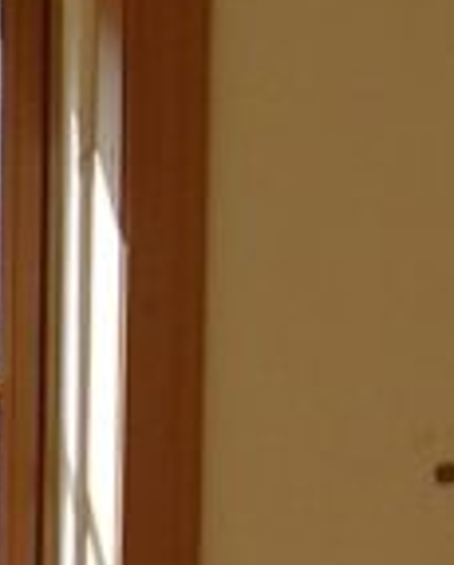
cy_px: 514
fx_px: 4554
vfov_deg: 7.1
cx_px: -754
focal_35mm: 272
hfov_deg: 5.5
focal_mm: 7.8
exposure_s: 1/160
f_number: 3
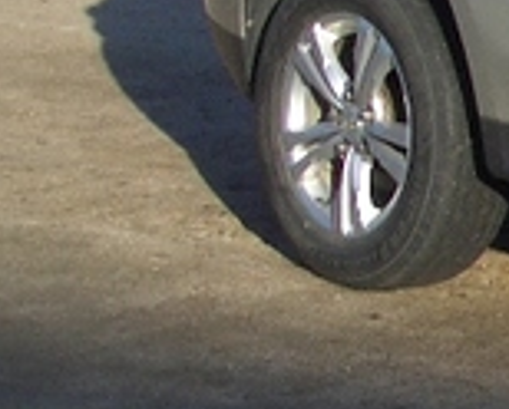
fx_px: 2673
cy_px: 162
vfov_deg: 8.8
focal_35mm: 177
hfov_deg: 9.9
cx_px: 1101
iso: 50
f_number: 4.3
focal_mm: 5.8
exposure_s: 1/320
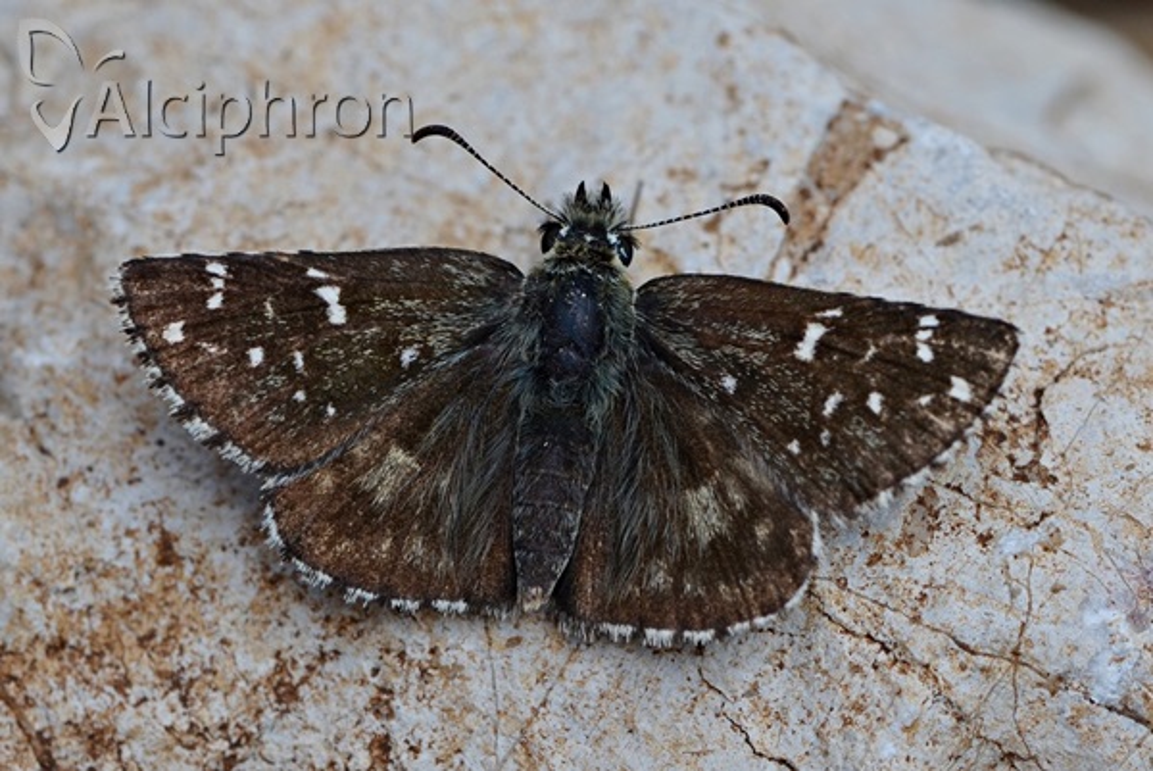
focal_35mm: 135
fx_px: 4327
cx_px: 576
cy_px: 386
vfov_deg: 10.2
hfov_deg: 15.2
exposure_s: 1/125
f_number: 8
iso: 125
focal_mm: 90
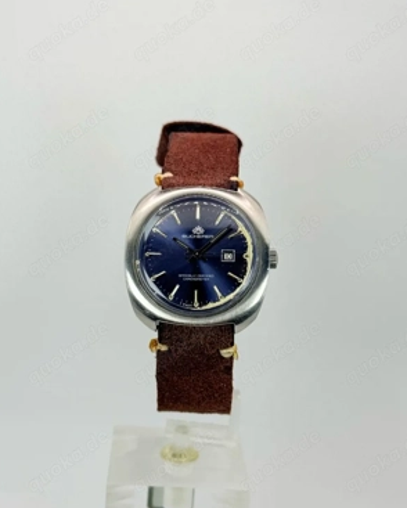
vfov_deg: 36.6
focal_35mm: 51
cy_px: 260
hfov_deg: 29.7
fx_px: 767
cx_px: 204
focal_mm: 6.76
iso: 80
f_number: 1.78
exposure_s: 1/1000
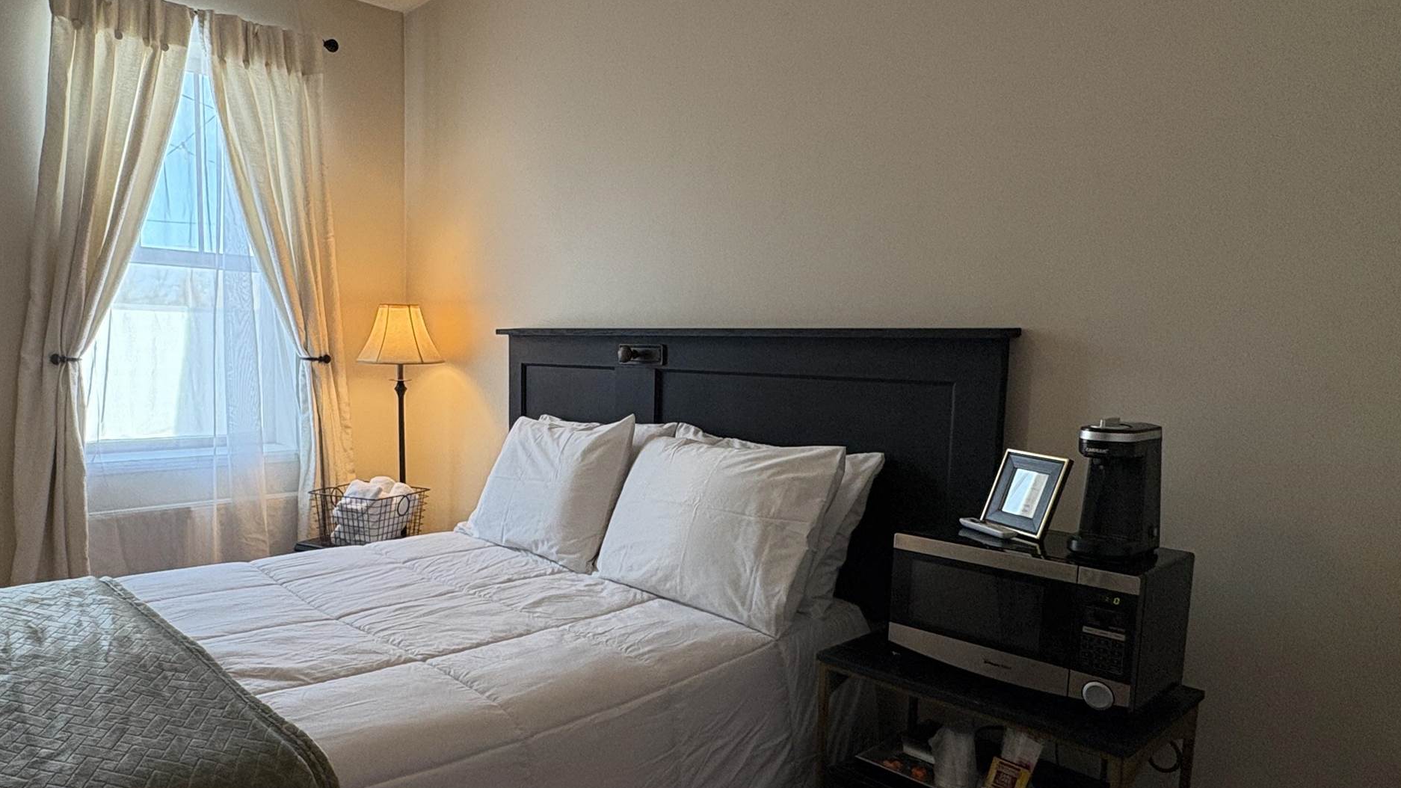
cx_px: 597
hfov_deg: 73.6
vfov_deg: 45.8
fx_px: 929
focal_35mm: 25
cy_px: 452
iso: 160
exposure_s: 1/120
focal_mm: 2.22
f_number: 2.2
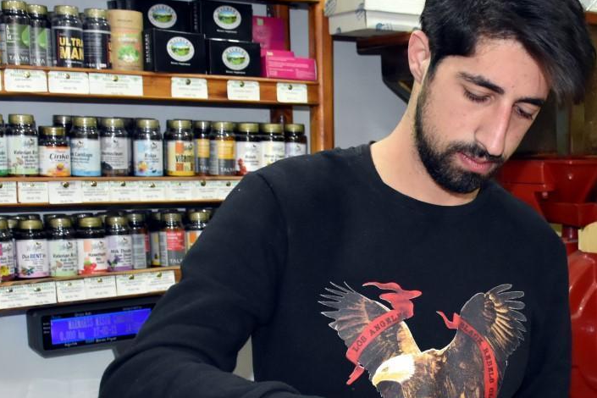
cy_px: 320
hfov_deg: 31.3
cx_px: 499
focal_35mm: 62
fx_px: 1028
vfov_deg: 21.6
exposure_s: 1/60
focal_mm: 18
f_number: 3.5
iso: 1600
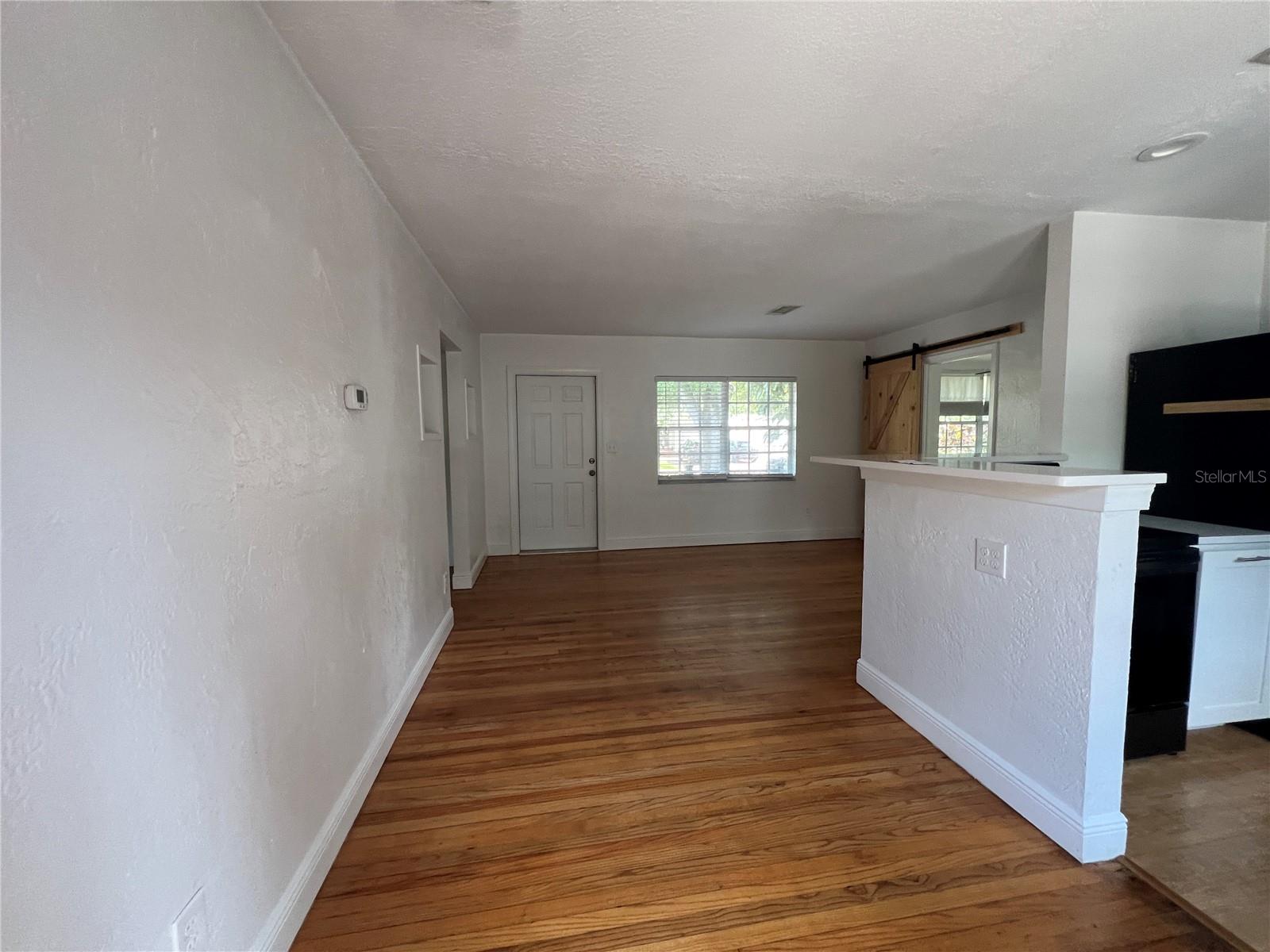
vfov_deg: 89.9
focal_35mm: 13
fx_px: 477
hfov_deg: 106.2
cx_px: 635
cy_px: 476
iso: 200
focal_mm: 1.57
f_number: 1.8
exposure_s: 1/99
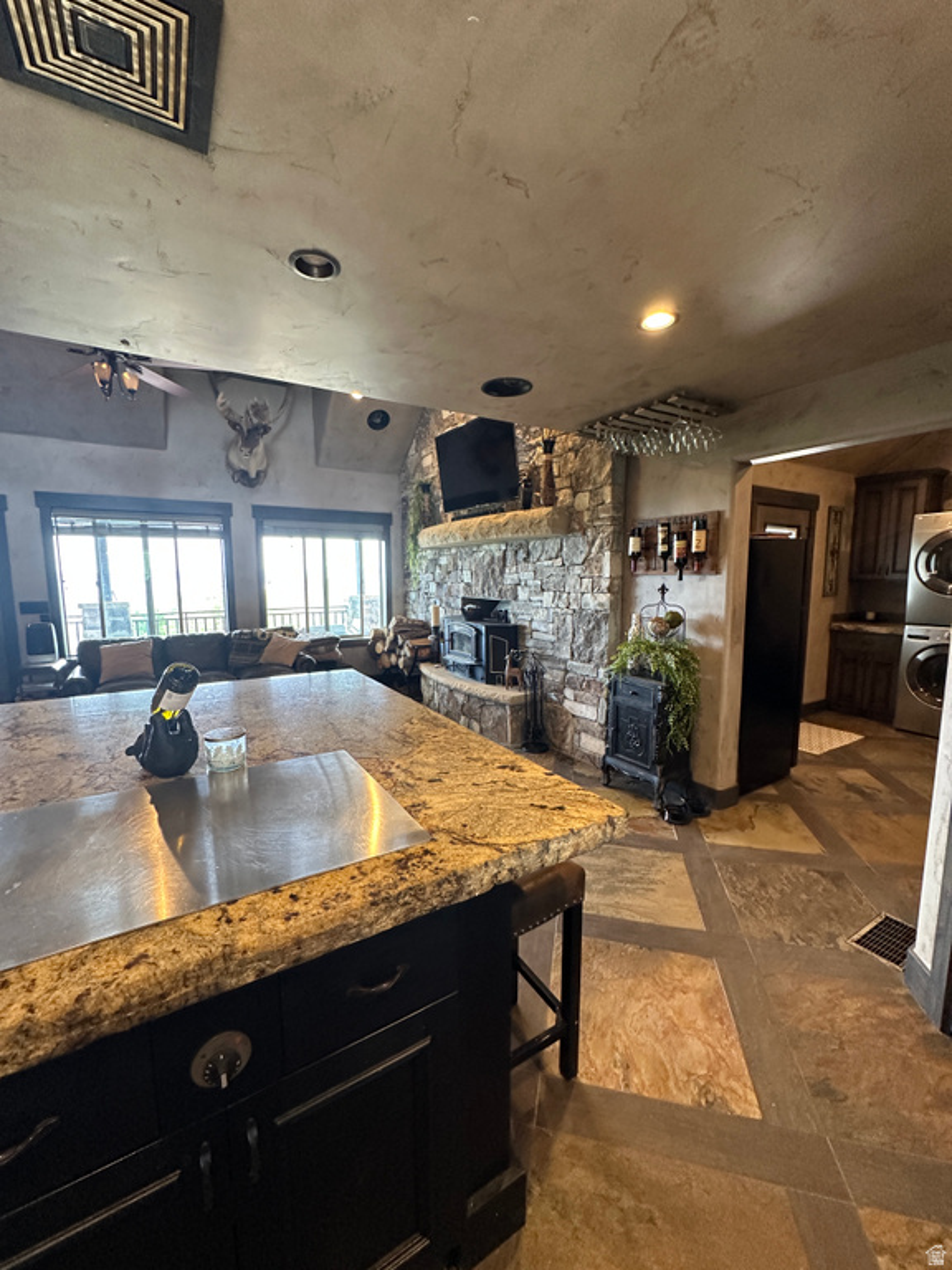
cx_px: 476
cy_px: 635
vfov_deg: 102.1
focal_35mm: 14
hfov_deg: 85.7
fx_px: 513
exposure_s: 1/60
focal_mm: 2.22
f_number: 2.2
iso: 400
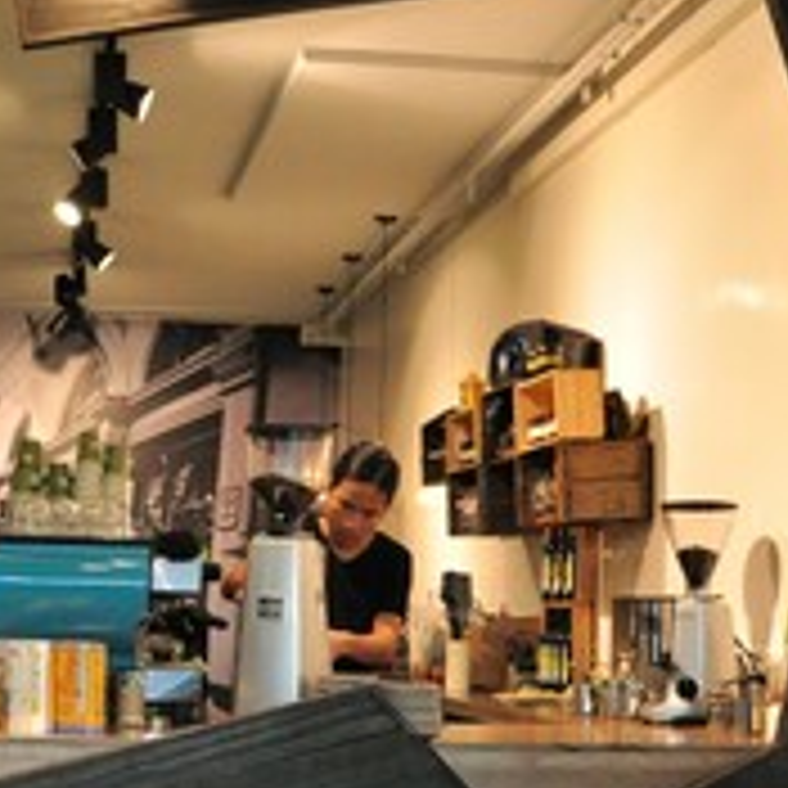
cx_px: 248
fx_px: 1623
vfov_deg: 27.1
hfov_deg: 27.1
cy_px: 525
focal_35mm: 63
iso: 1600
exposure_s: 1/160
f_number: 7.1
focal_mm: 18
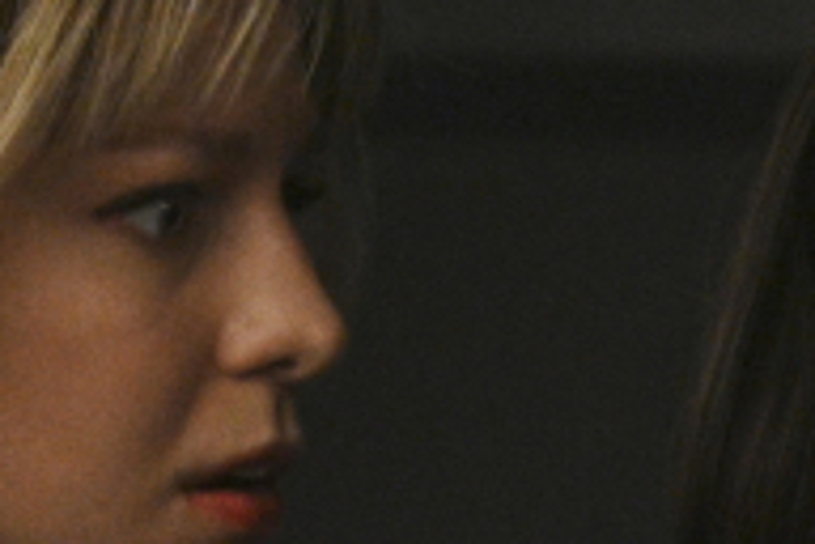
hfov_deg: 7.9
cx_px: 403
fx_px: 5931
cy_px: 1173
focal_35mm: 262
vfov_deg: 5.1
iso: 6400
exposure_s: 1/125
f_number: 2.8
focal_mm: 42
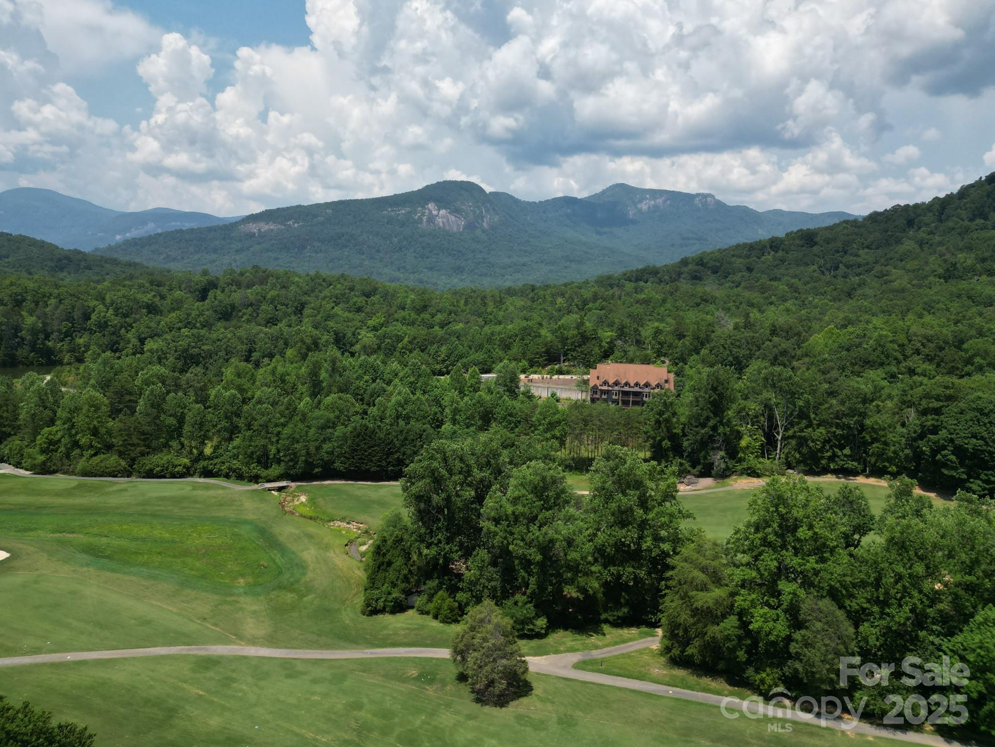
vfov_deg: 54.9
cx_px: 488
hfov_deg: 69.4
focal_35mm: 25
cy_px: 363
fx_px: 719
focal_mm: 6.72
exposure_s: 1/4000
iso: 120
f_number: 1.7
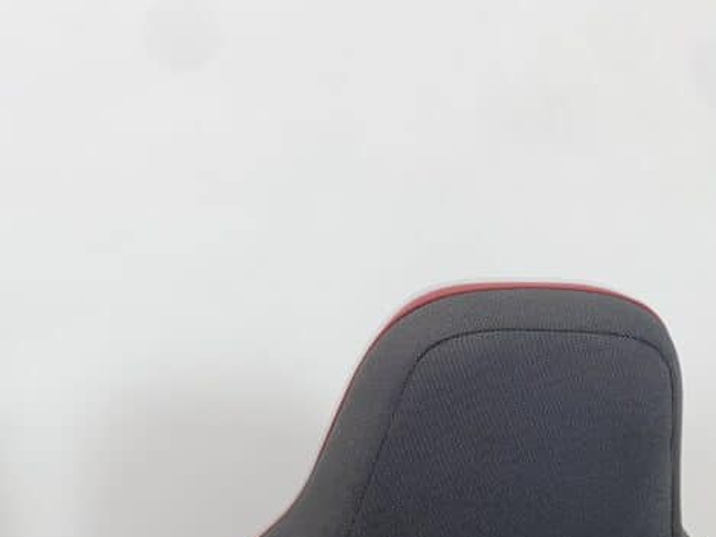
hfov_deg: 29.9
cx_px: 34
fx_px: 1262
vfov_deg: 22.3
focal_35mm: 61
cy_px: 628
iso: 32
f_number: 1.8
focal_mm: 4.25
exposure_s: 1/32
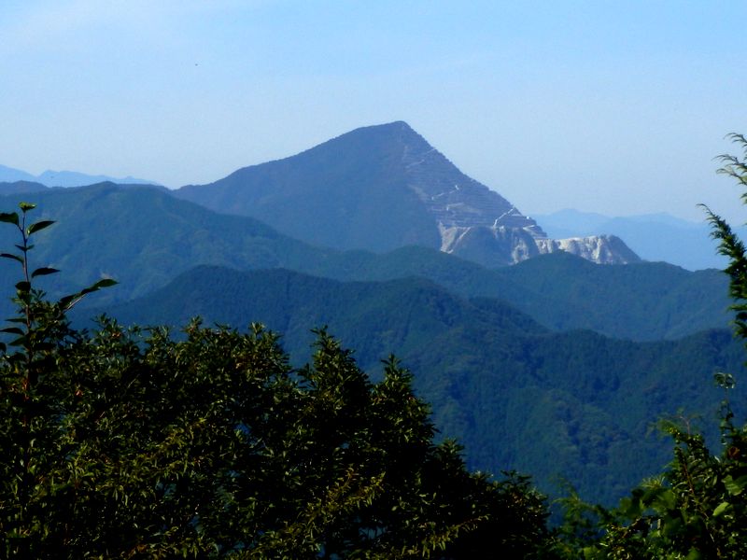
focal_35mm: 111
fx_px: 2395
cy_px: 280
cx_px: 374
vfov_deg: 13.3
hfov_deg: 17.7
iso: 80
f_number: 5.5
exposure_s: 1/1000
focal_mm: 19.6
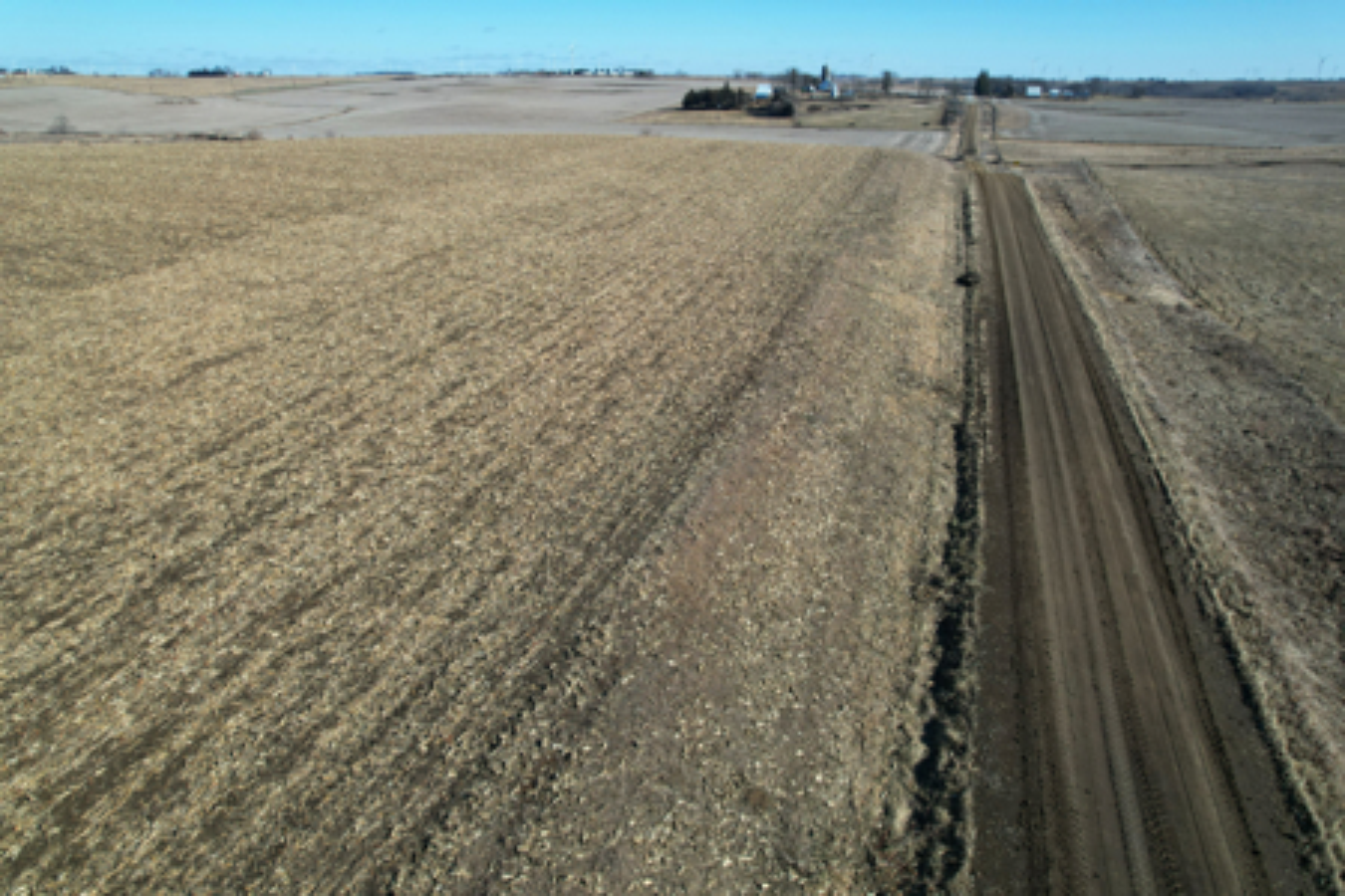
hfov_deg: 78.6
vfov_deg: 57.2
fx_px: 822
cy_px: 448
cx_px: 672
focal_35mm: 22
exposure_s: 1/1600
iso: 100
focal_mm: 8.38
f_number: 2.8
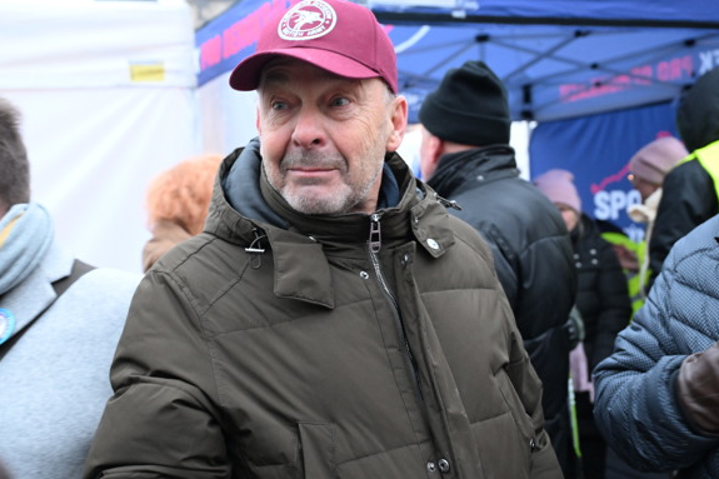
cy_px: 268
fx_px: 839
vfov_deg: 31.8
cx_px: 319
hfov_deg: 46.3
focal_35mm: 42
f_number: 4.5
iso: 4000
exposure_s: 1/50
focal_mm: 35
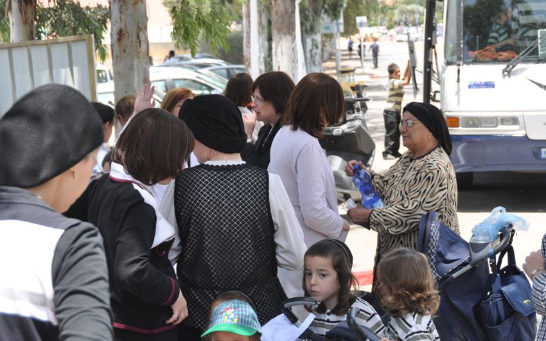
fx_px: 1369
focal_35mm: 92
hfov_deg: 22.5
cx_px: 304
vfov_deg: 14.2
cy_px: 181
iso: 200
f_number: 8
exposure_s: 1/250
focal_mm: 50
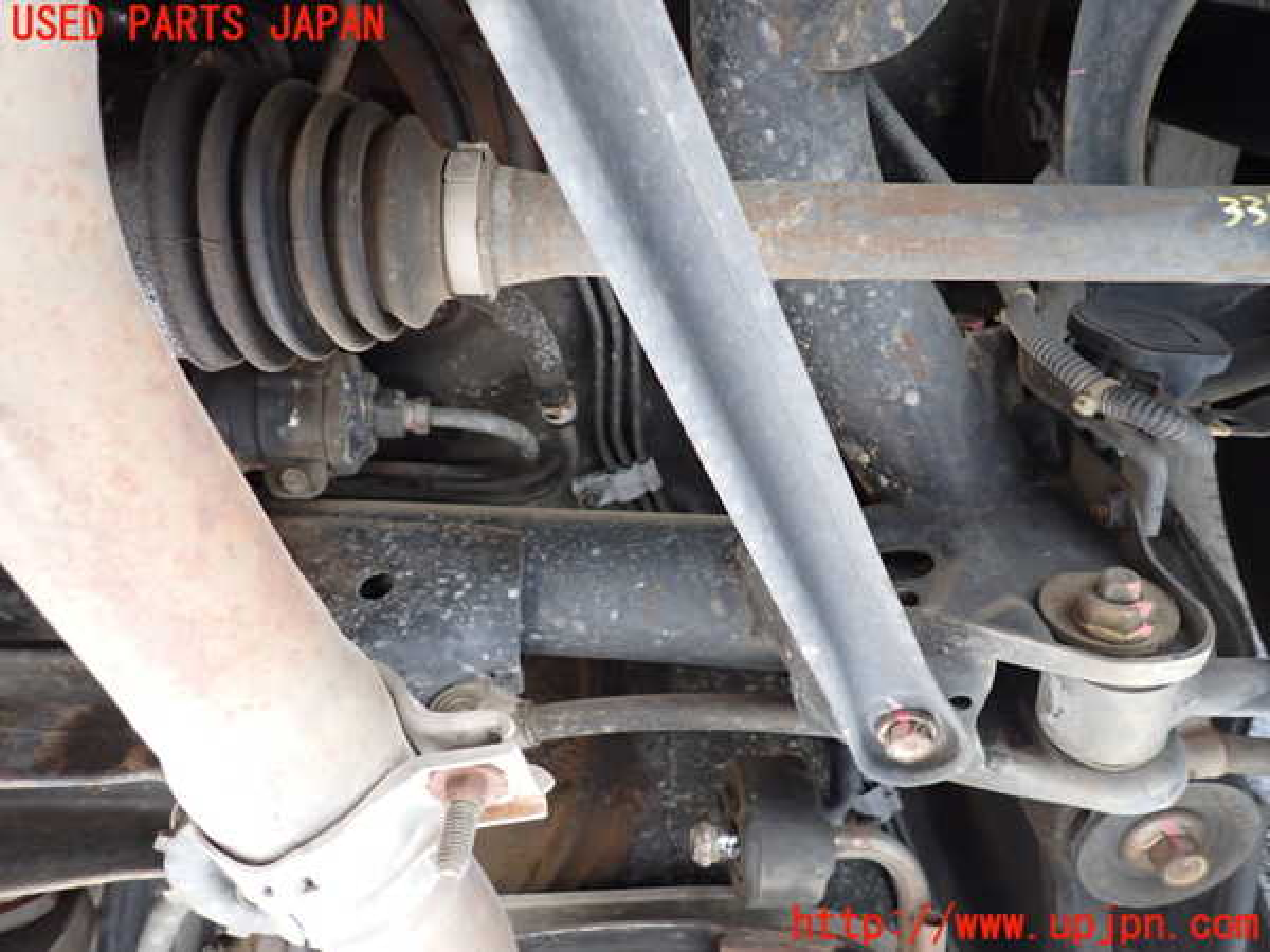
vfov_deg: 54.9
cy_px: 476
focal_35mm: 25
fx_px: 917
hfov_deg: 69.4
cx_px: 635
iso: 400
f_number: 2
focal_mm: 4.5
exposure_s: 1/30
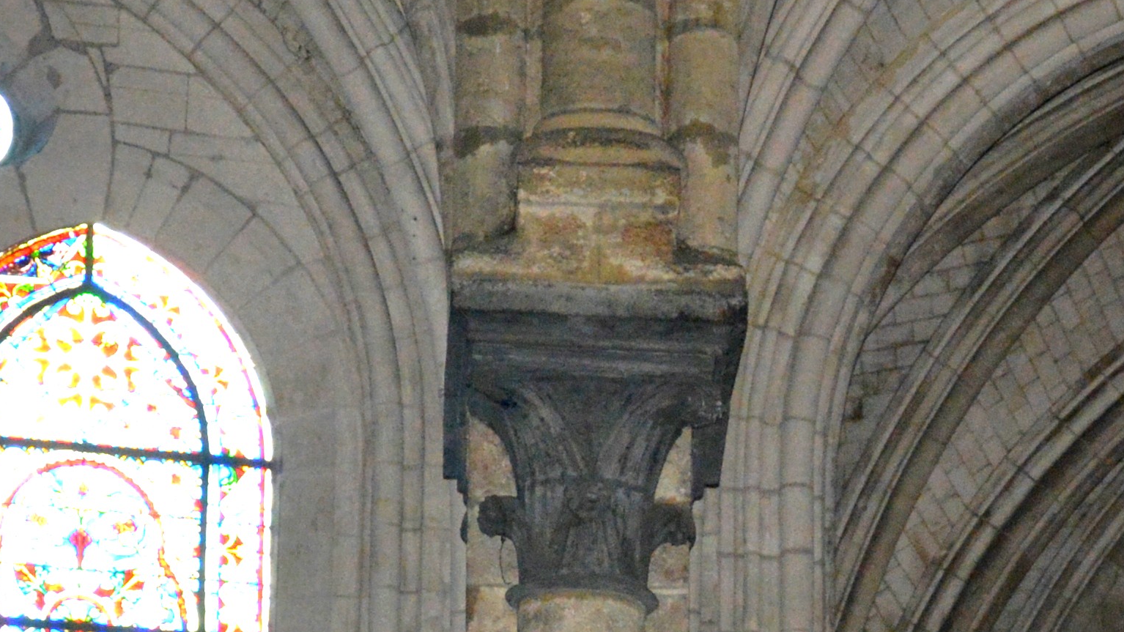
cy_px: 642
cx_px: 1109
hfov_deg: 10.2
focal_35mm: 209
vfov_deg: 5.8
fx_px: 6229
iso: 2000
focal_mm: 34
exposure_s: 1/60
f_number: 4.2
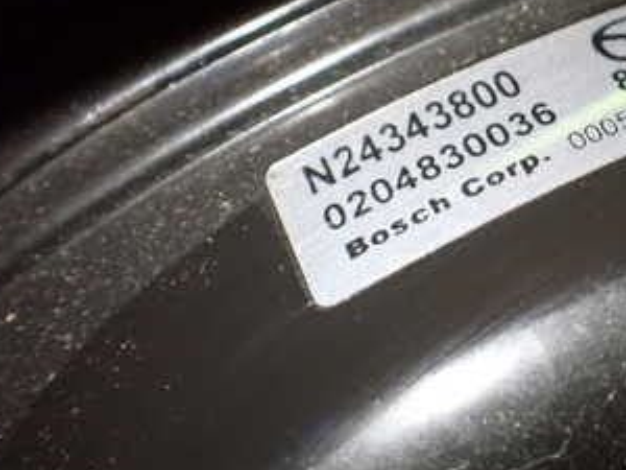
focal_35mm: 60
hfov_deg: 30.4
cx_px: 595
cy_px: 125
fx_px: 1085
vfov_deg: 24.2
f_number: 2.3
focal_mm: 5.4
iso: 800
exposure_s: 1/80
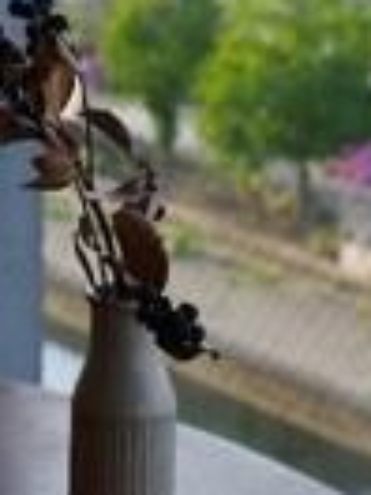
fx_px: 3244
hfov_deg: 6.4
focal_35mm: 227
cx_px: -334
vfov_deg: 8.4
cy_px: -394
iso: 800
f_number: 6.3
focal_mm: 35
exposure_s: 1/250
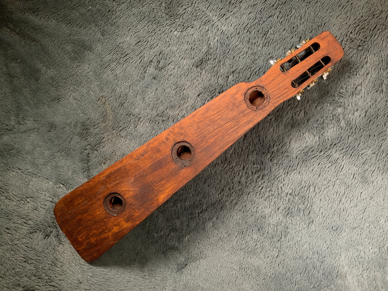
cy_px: 146
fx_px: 325
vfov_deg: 48.2
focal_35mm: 29
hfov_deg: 61.7
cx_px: 194
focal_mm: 3
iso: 40
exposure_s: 1/104
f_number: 1.8
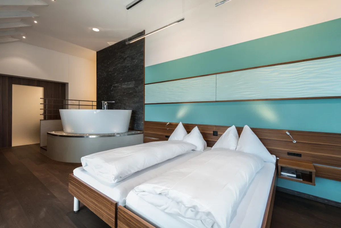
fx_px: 152
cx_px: 170
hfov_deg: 96.7
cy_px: 114
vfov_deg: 73.8
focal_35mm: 16
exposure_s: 1/2.5
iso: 100
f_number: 7.1
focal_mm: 16
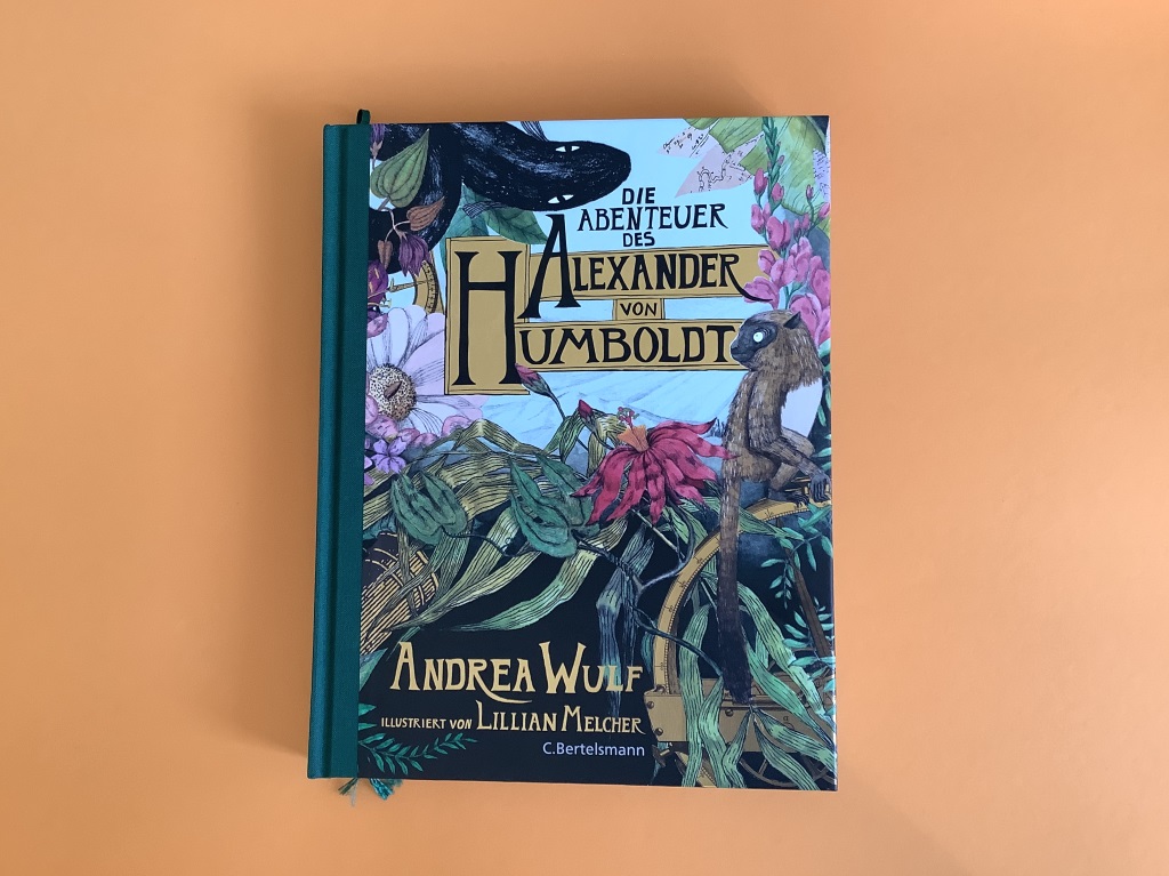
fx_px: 1046
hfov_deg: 58.4
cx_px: 584
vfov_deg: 45.4
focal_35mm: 31
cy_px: 438
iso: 80
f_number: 2.4
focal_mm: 3.3
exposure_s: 1/50
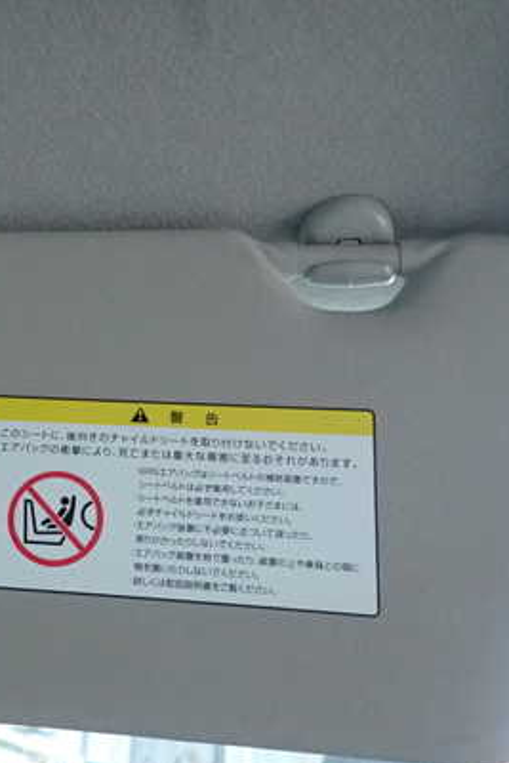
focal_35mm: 39
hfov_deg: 32.7
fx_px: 826
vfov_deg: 49.5
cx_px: 61
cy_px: 412
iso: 1600
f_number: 2
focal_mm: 4.5
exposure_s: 1/125
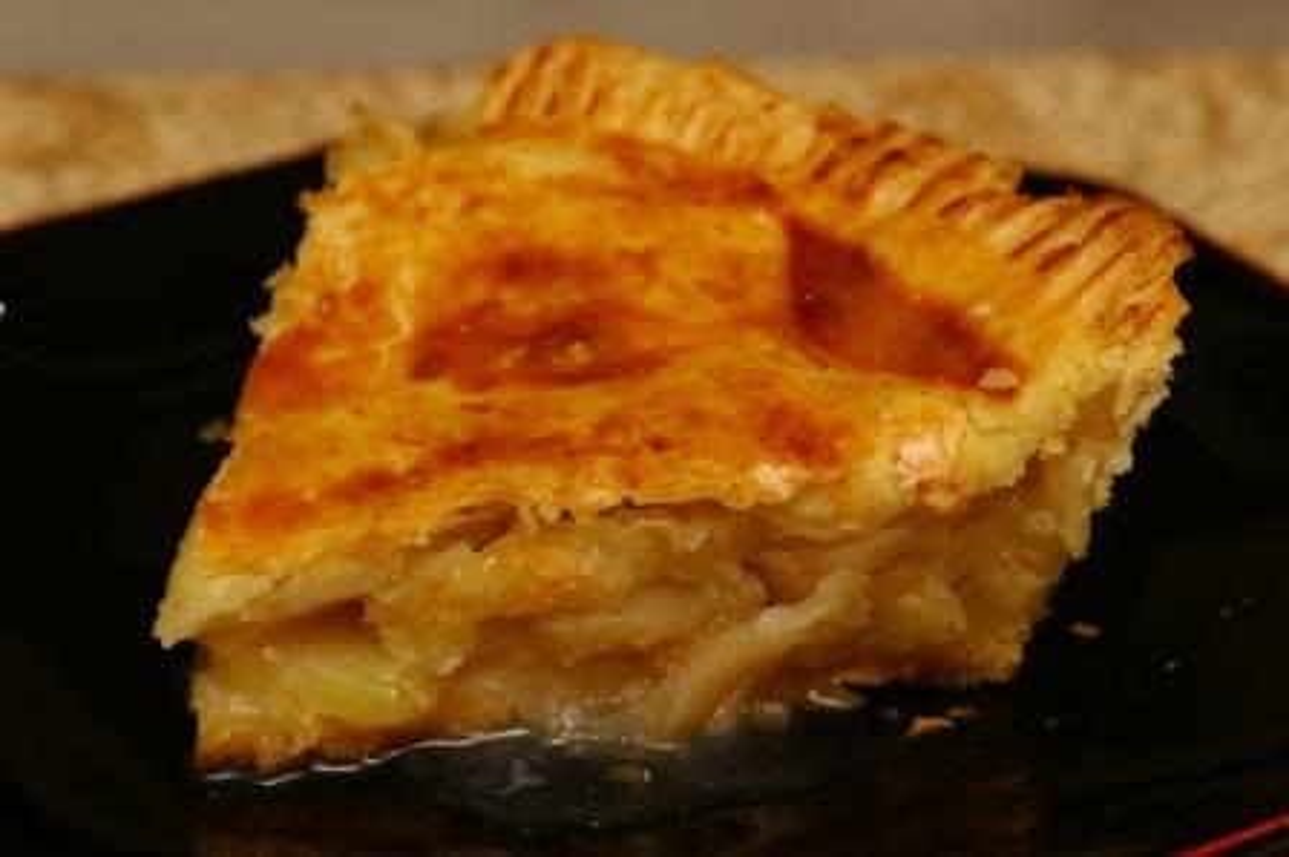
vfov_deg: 9.1
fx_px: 5367
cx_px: 644
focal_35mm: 150
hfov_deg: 13.7
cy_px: 428
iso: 100
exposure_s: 1/60
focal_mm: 100
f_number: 5.6
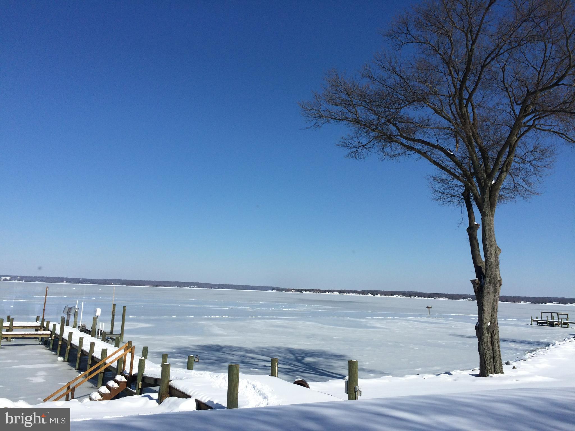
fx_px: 482
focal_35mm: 29
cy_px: 216
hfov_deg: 61.7
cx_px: 288
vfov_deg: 48.2
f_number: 2.2
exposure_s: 1/4115
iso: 32
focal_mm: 4.15
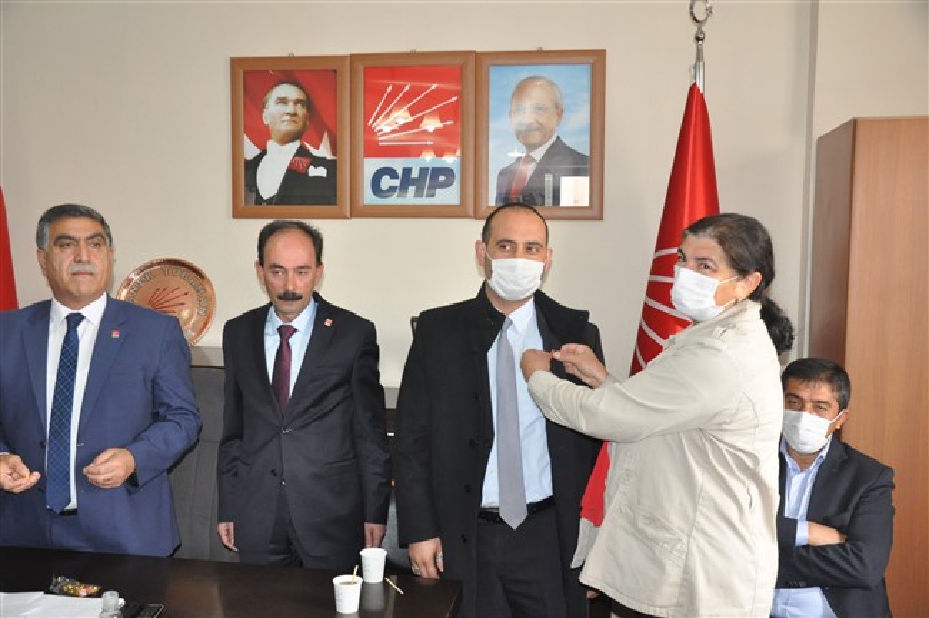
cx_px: 464
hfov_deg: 53.2
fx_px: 928
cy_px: 309
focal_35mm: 36
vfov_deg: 36.8
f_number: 5
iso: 1600
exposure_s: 1/60
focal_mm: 24
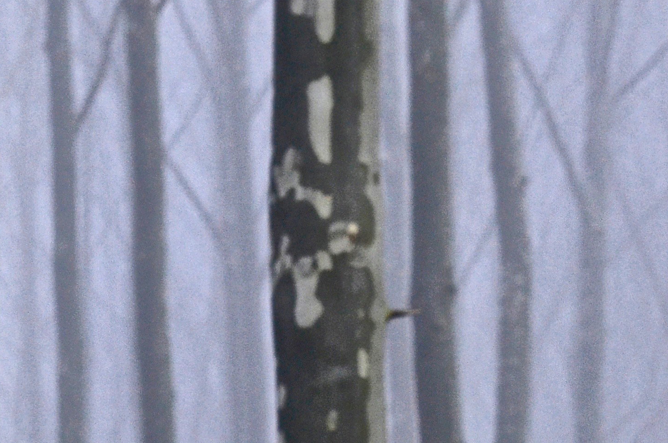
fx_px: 6611
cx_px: 564
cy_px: 632
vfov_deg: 3.8
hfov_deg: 5.8
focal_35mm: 357
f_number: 5.6
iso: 400
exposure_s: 1/640
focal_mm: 70
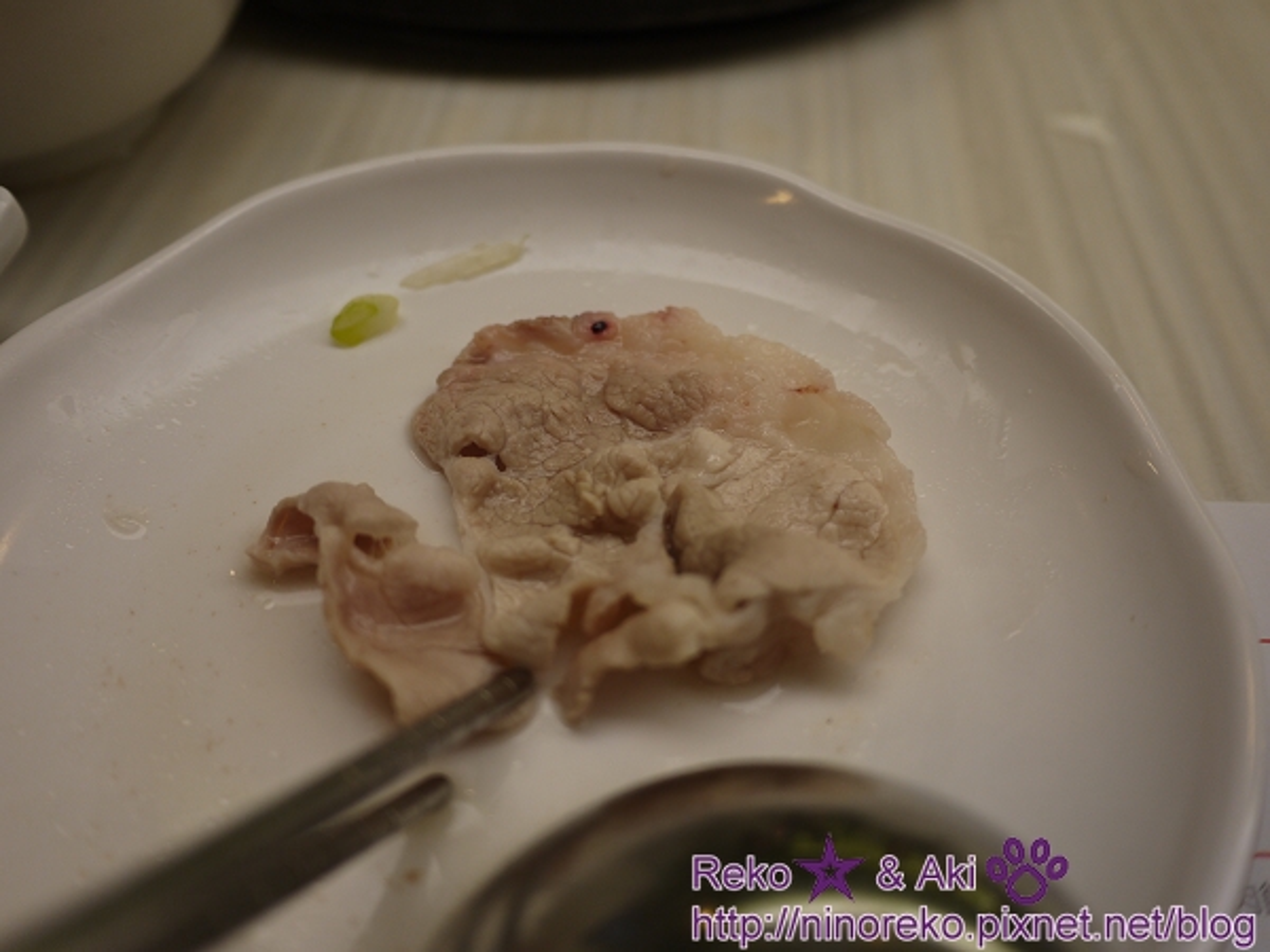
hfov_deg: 63.4
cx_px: 635
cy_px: 476
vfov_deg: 49.7
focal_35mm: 28
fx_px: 1027
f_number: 2.5
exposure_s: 1/200
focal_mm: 14
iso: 160
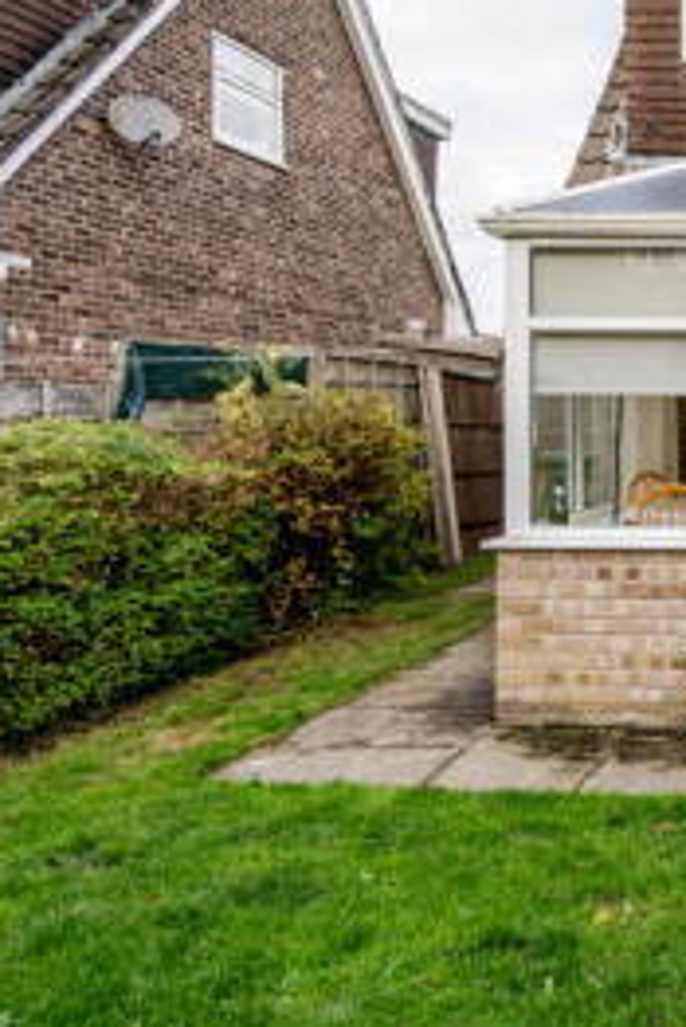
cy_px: 433
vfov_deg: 48.3
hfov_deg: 27.2
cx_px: 927
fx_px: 1142
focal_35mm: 40
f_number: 7.1
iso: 250
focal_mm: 16
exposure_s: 1/250
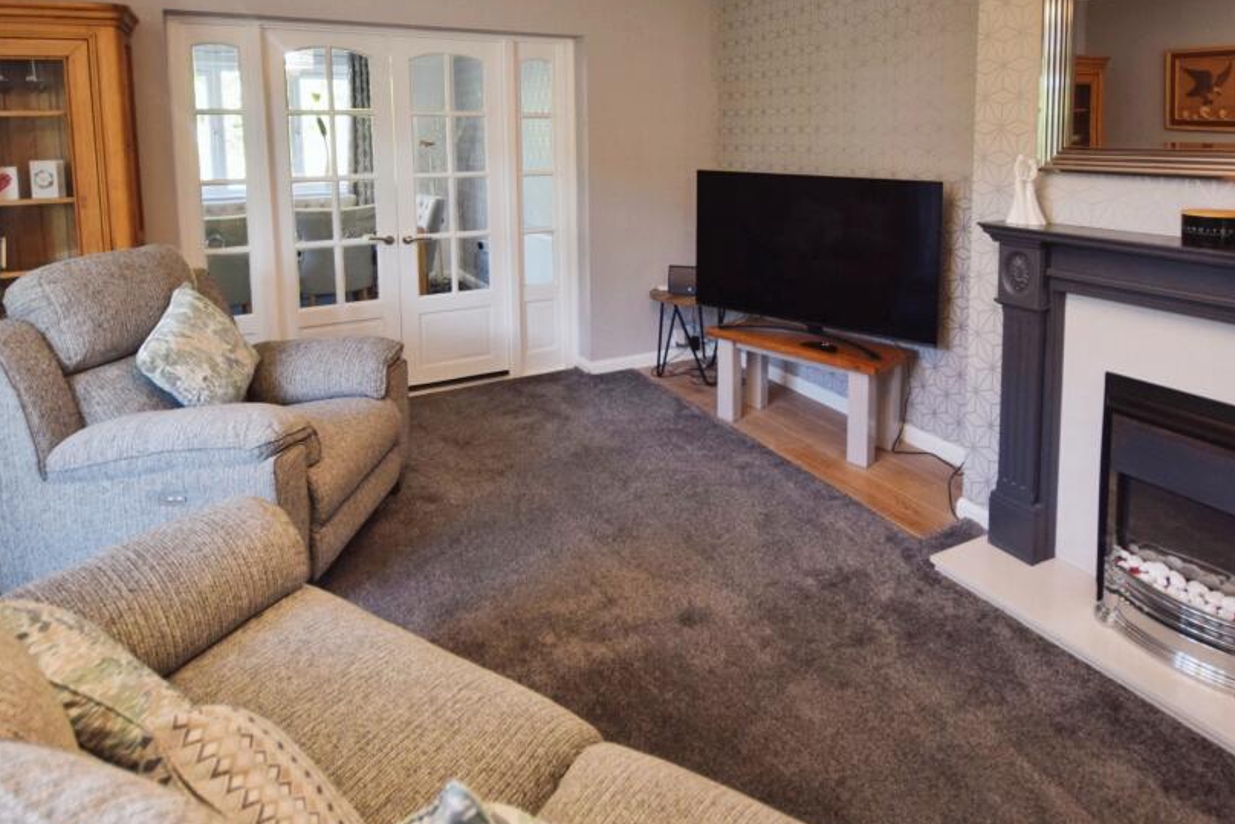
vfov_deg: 64.2
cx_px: 674
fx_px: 652
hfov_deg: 86.7
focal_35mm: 19
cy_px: 481
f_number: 4
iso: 560
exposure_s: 1/60
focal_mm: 10
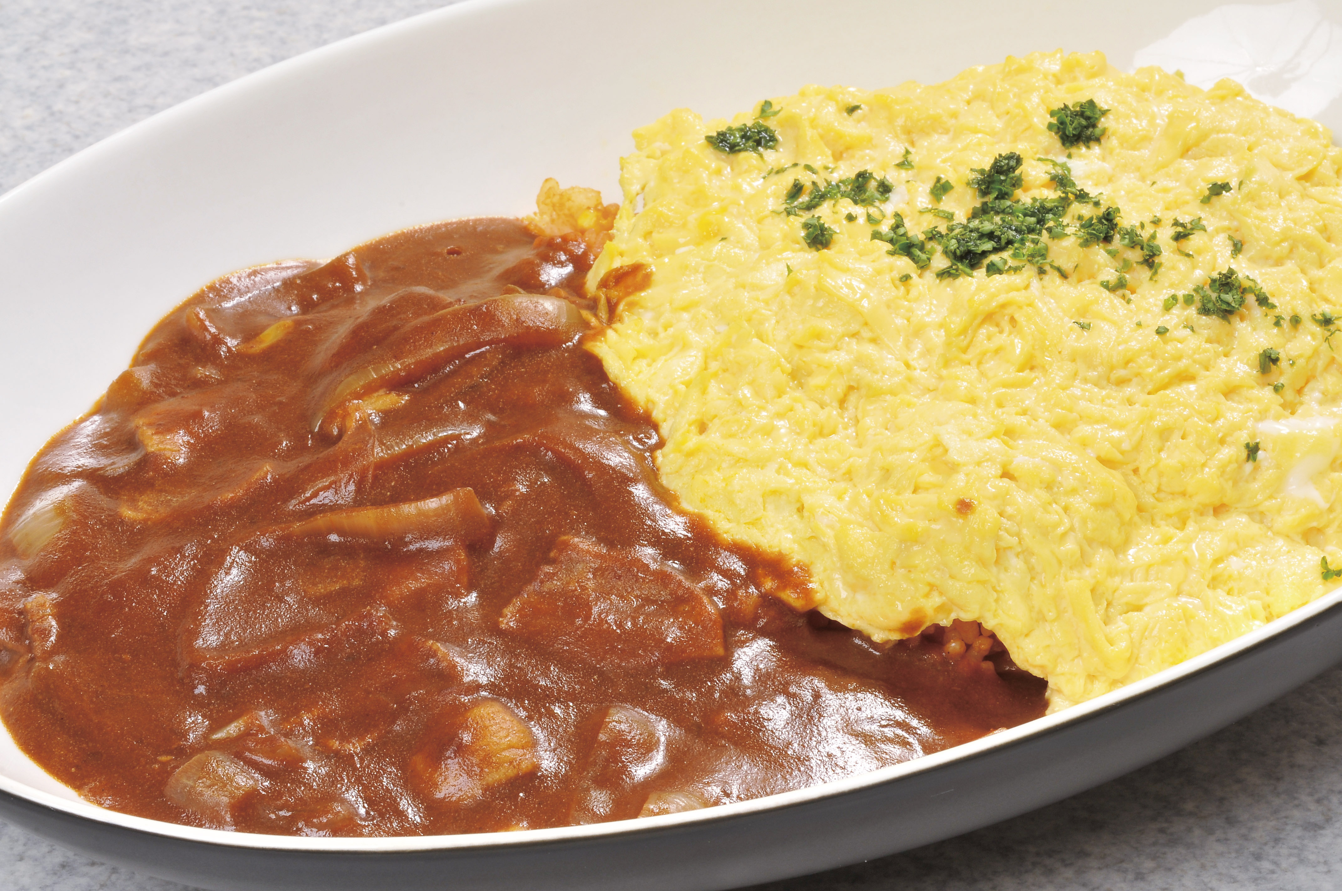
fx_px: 3351
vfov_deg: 15.2
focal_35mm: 90
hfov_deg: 22.6
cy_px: 446
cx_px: 671
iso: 200
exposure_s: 1/125
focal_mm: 60
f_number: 32
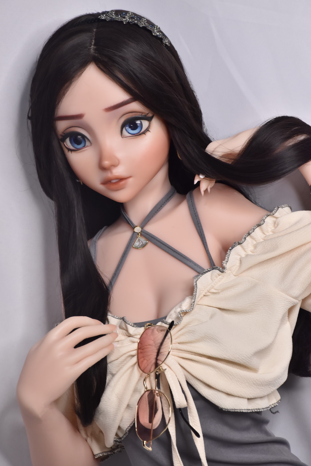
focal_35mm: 123
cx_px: 153
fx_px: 1594
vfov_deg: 16.7
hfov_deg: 11.1
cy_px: 229
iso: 500
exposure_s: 1/40
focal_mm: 80
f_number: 7.1
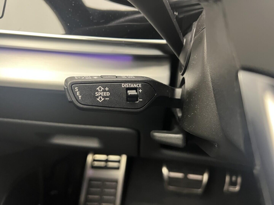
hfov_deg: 67.3
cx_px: 137
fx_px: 206
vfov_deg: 53.1
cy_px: 102
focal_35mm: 26
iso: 500
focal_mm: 5.7
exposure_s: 1/58
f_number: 1.5
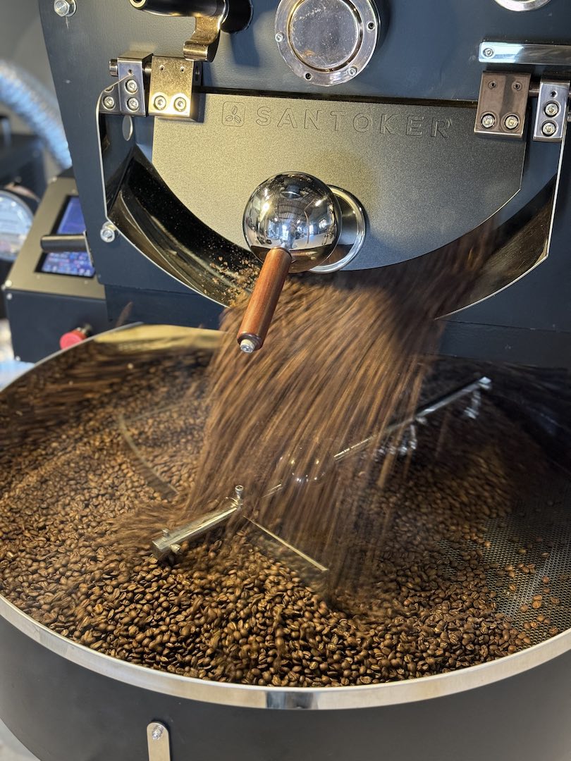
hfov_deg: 30.3
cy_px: 380
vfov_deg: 39.7
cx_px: 286
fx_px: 1056
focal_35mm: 48
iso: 500
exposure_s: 1/33
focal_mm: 6.76
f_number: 1.78
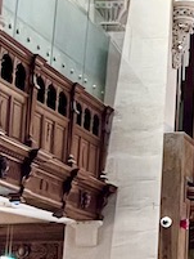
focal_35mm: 138
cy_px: 19
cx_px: 451
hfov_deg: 9.6
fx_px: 1030
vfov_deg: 14.1
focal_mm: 5.7
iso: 500
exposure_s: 1/33
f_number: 1.5
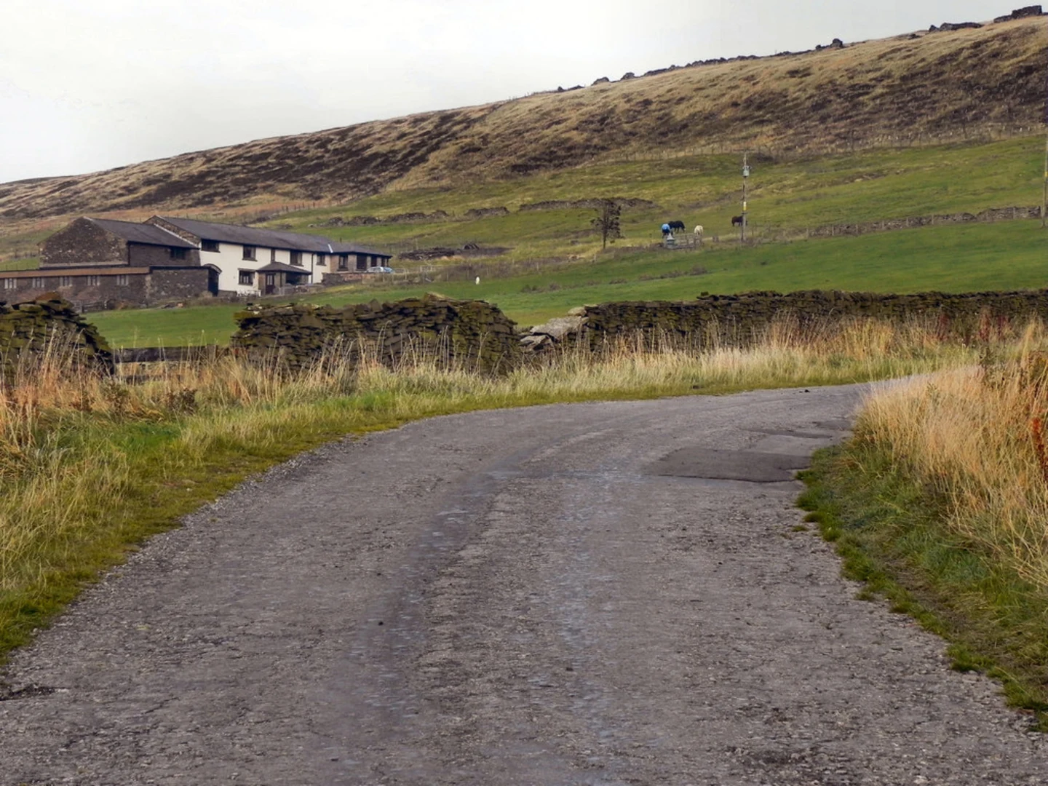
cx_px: 524
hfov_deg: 18.7
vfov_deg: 14.1
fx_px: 3179
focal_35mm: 105
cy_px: 393
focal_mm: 18.8
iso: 160
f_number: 5.6
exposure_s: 1/170
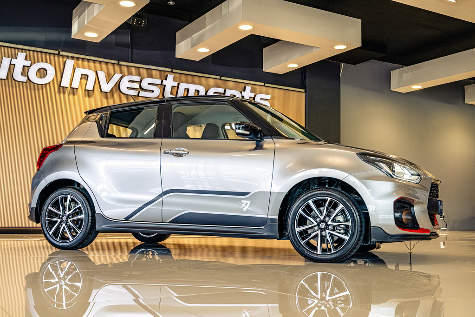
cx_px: 238
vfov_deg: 31.2
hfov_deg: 45.4
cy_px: 158
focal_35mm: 43
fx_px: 567
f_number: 4
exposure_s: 1/160
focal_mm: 43
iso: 320
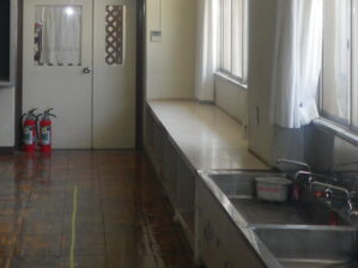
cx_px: 123
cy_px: -8
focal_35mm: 90
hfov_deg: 21.7
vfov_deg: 16.0
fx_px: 930
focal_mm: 6.2
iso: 100
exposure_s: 1/60
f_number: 3.8
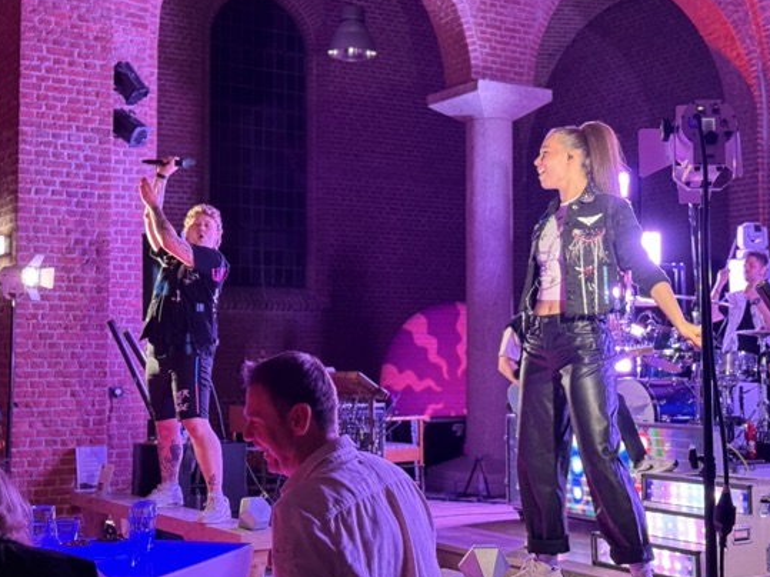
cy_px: 254
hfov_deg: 33.8
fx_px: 1268
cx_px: 414
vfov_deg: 25.6
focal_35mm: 57
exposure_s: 1/40
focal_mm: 6.76
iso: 500
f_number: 1.78
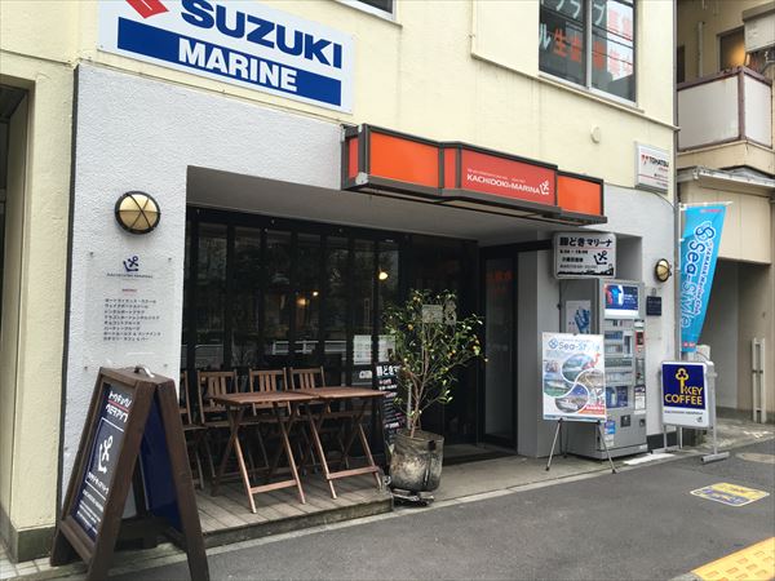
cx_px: 388
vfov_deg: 48.2
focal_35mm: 29
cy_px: 290
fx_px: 649
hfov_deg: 61.7
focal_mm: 4.15
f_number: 2.2
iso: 32
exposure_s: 1/120
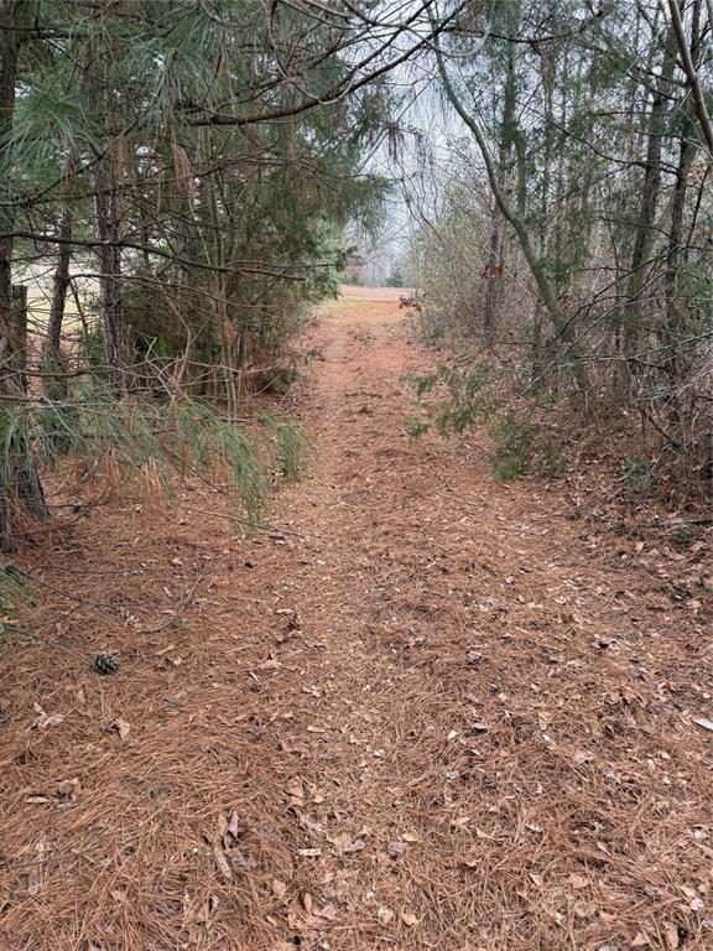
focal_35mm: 24
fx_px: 659
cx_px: 356
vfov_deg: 71.6
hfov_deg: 56.8
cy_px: 476
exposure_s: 1/240
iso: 125
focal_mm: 6.76
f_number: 1.78
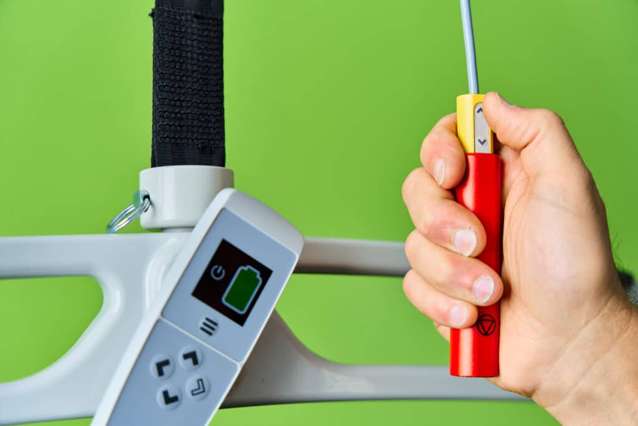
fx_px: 1049
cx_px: 319
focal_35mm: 59
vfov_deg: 22.9
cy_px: 213
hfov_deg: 33.8
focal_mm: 59.2
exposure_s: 1/200
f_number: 2.8
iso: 125
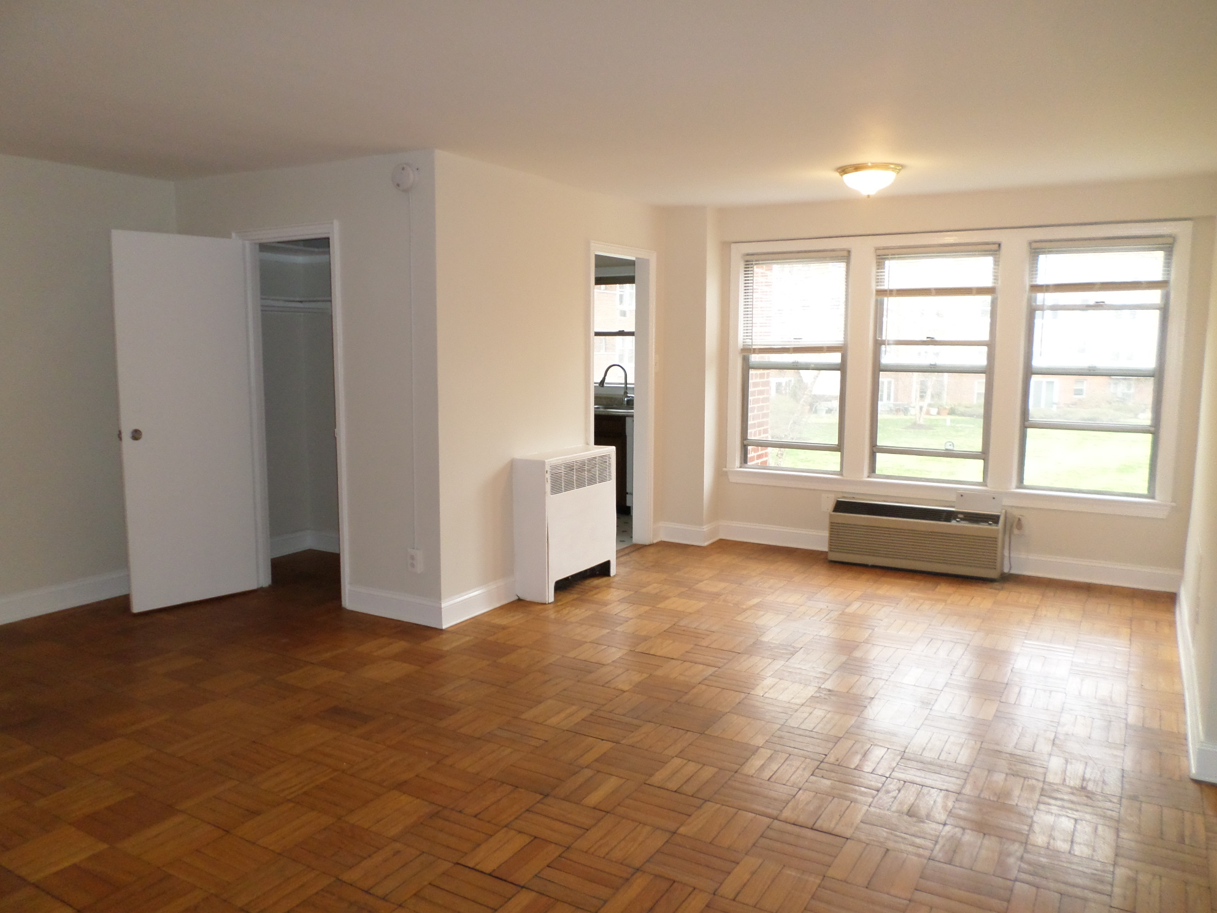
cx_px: 608
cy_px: 456
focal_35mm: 25
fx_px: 879
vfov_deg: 54.9
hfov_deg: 69.4
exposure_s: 1/30
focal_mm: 4.5
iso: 200
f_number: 2.5
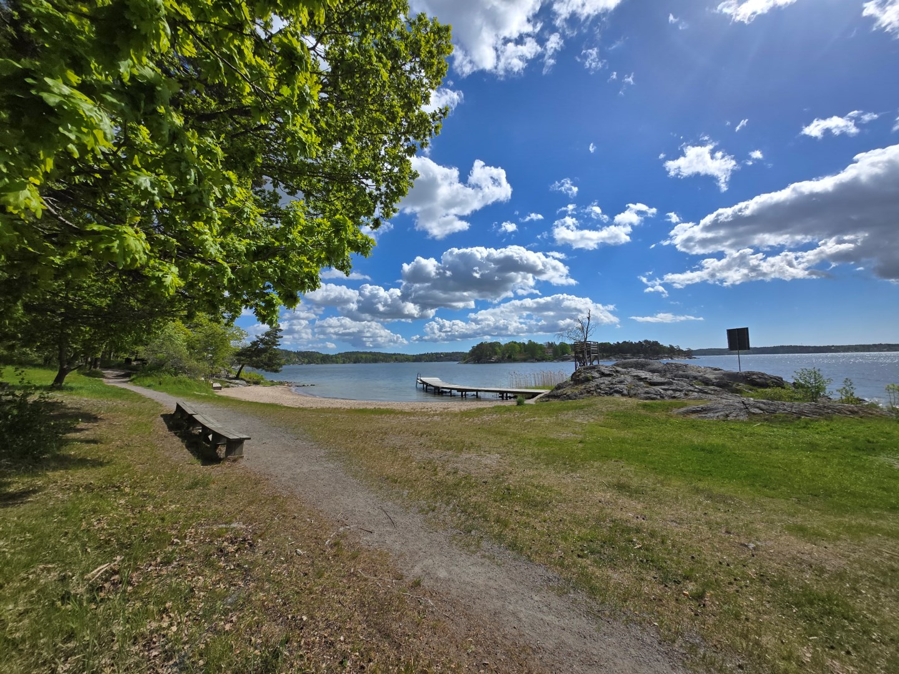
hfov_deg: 106.2
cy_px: 337
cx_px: 450
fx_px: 338
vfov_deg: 89.9
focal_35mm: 13
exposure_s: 1/2339
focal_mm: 1.7
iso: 25
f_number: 2.2
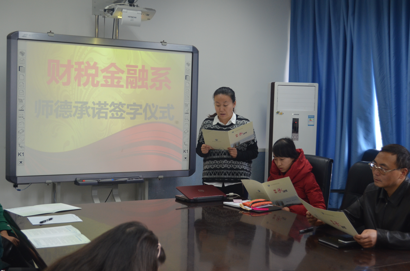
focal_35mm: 48
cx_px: 205
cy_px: 136
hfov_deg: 41.2
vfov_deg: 28.0
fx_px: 546
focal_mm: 32
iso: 800
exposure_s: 1/60
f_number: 4.8
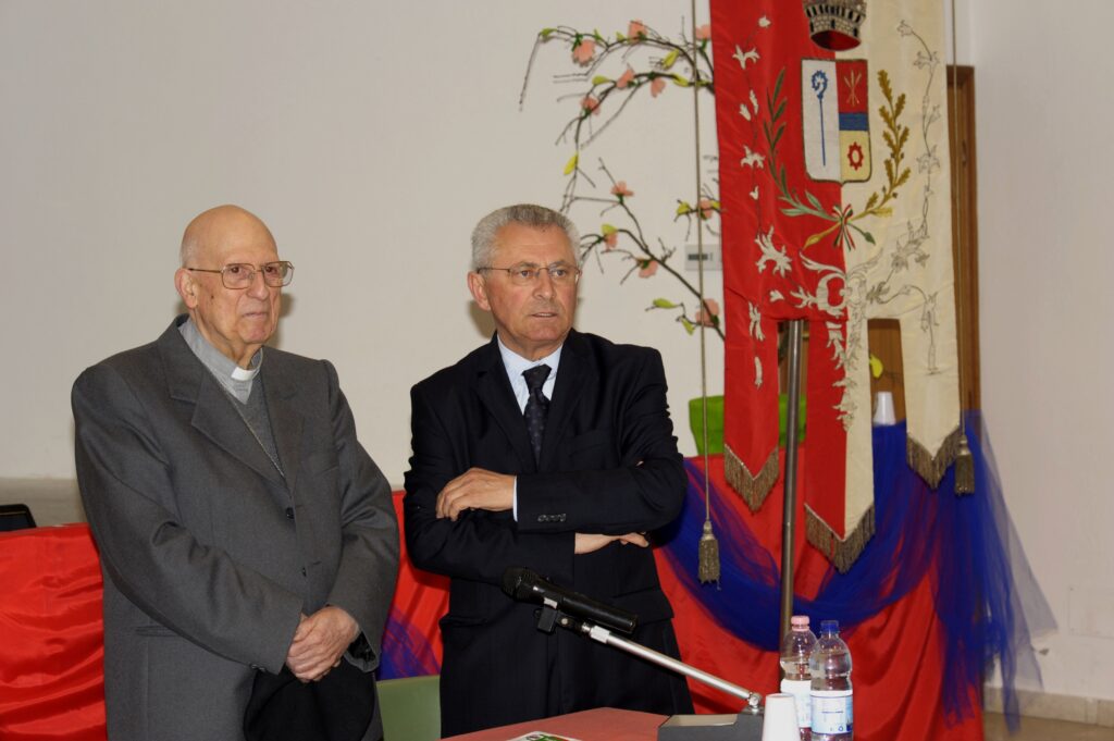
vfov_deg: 16.0
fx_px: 2628
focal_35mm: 85
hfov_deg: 23.9
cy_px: 370
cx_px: 557
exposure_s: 1/60
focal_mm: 85
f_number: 7.1
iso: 800
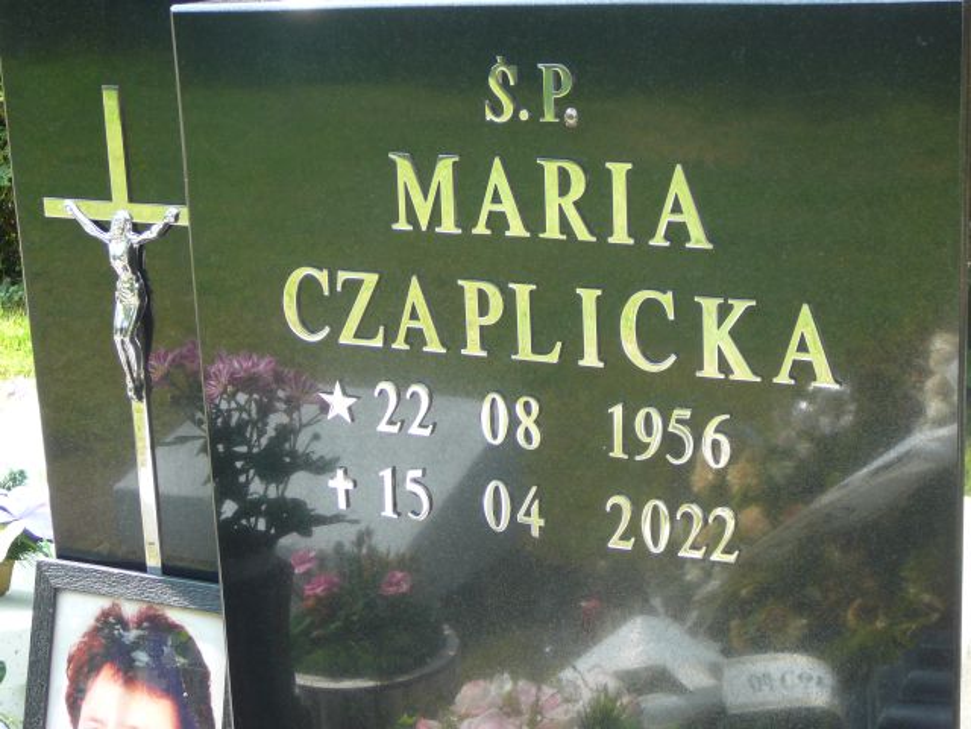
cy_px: 364
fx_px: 1823
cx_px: 486
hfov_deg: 29.8
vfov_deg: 22.6
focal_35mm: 65
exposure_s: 1/100
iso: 80
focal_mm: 9.7
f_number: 3.6
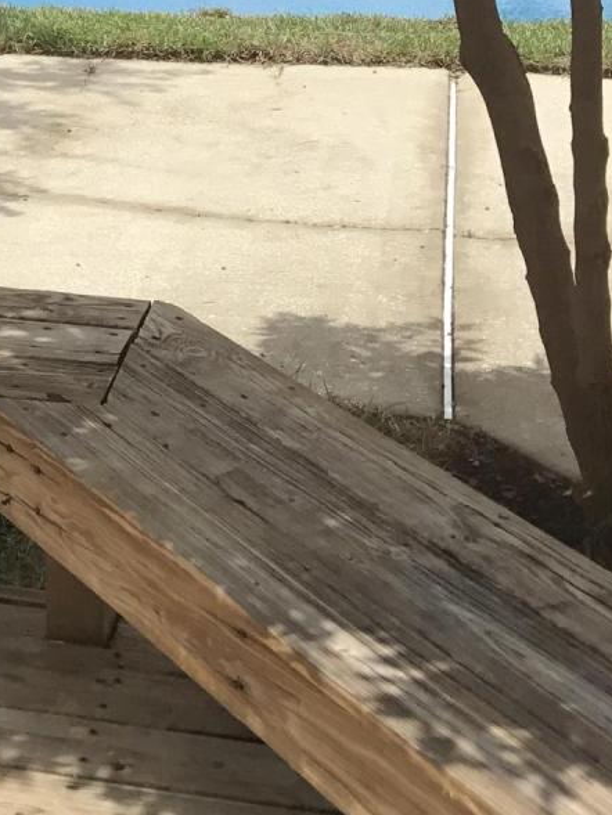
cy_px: -59
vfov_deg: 19.8
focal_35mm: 95
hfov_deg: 15.1
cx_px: -84
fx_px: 2239
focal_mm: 3.99
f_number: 1.8
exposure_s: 1/2591
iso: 20
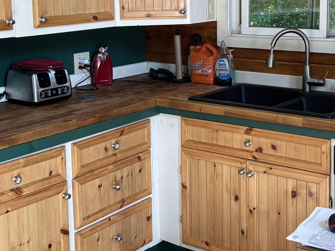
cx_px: 210
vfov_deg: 23.1
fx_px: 610
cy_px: 65
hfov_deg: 30.6
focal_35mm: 63
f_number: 1.6
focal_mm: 5.96
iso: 125
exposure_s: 1/82
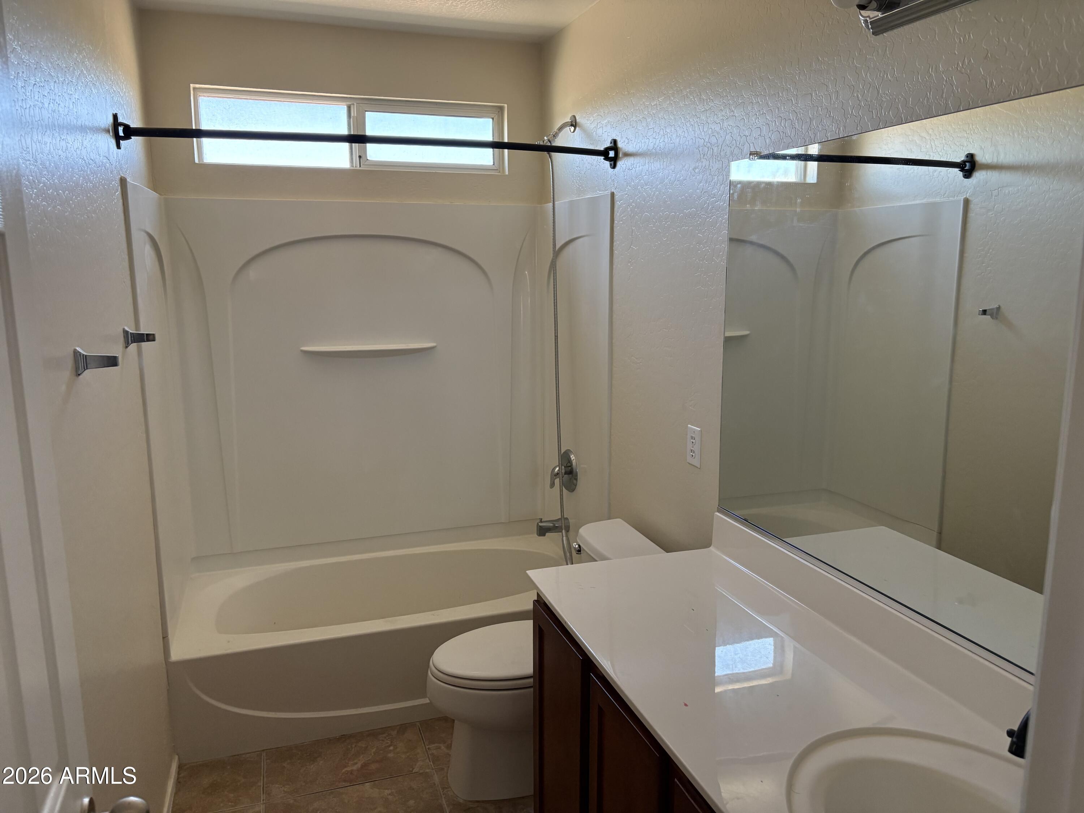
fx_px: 814
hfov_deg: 67.3
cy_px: 406
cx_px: 542
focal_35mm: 26
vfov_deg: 53.1
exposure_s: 1/60
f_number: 1.6
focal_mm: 5.96
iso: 160
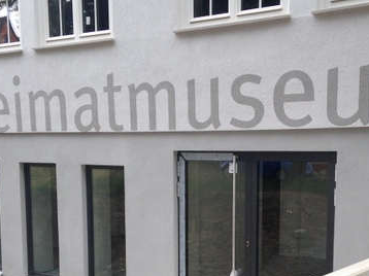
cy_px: 231
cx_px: 227
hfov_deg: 32.6
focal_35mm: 59
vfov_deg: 24.3
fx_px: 629
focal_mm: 4.12
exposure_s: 1/266
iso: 50
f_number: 2.4
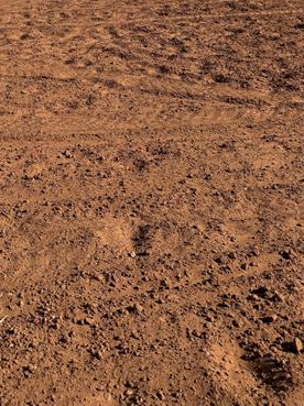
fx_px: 586
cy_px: -7
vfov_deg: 34.5
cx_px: 43
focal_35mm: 50
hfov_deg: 28.2
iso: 80
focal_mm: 6.76
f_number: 1.78
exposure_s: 1/5348
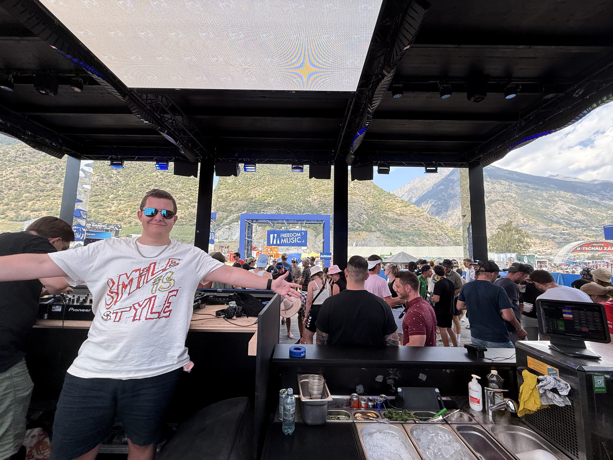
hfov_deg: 102.1
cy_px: 230
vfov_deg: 85.7
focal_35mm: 14
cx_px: 306
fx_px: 248
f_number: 2.2
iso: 50
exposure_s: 1/395
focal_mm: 2.22
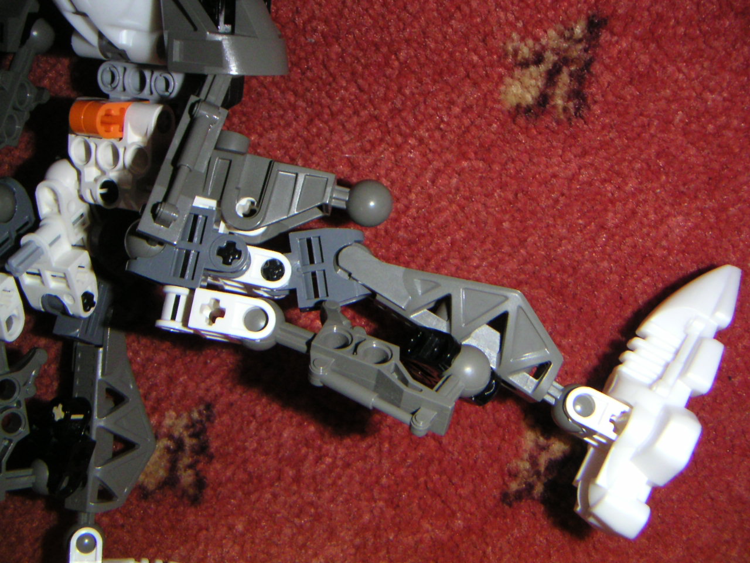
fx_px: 845
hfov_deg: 47.9
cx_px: 375
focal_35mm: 39
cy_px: 282
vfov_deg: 36.8
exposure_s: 1/45
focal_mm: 5.1
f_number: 6.7
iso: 200
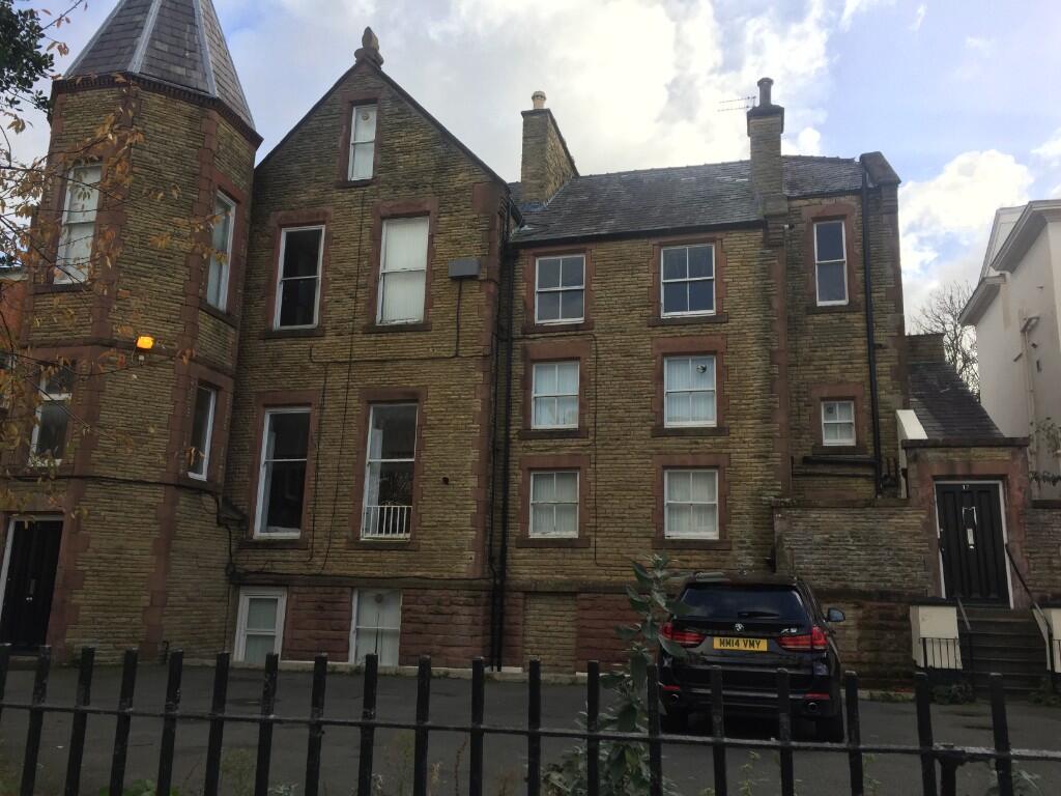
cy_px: 398
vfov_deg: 48.2
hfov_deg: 61.7
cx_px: 530
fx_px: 889
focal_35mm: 29
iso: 32
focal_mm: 4.15
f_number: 2.2
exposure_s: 1/842
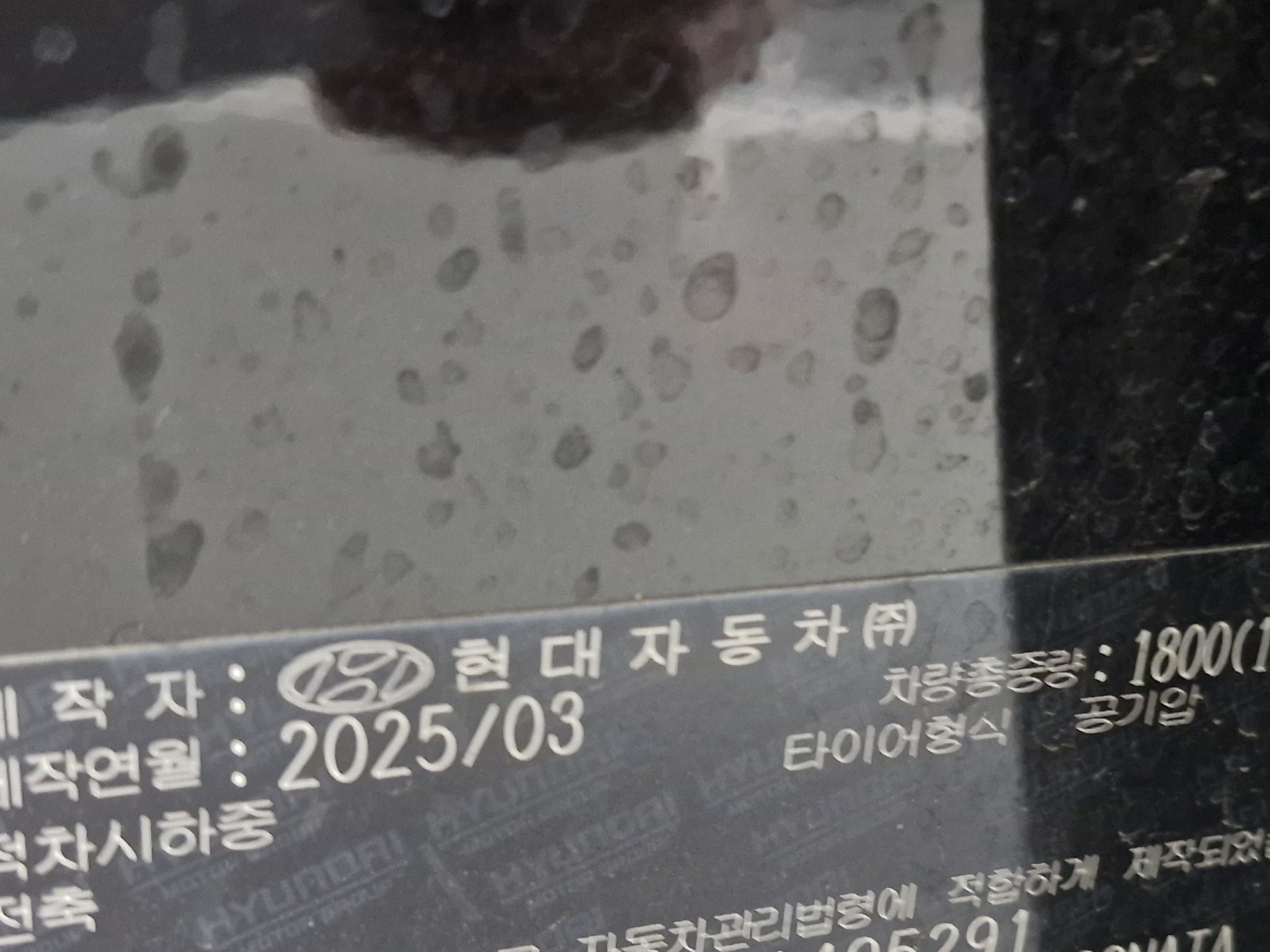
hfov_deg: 38.0
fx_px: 1834
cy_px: 657
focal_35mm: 50
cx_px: 791
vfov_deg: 28.9
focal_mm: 5.54
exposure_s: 1/24
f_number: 1.8
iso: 1000
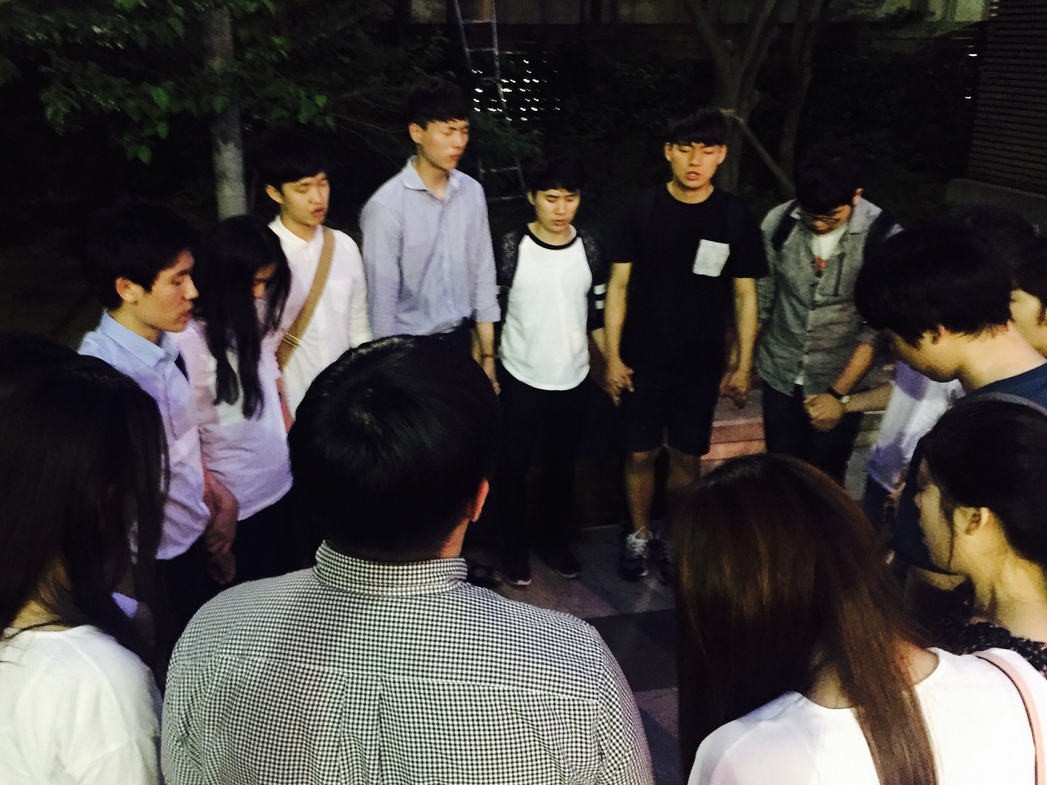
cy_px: 391
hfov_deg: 55.2
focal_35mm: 33
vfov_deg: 42.9
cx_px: 466
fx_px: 998
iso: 500
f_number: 2.2
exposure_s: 1/15
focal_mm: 4.15
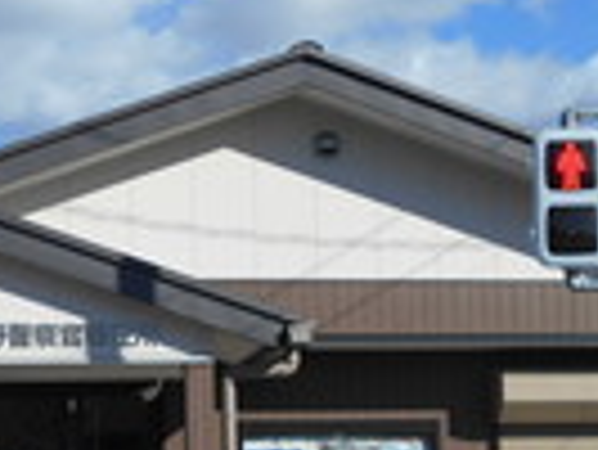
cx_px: 263
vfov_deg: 14.1
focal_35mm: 104
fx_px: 1798
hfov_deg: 18.9
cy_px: 423
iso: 80
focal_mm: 6.7
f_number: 3.9
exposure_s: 1/1000
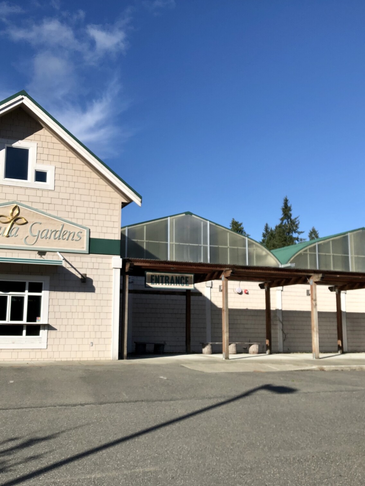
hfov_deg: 37.6
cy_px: 246
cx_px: 154
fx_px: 534
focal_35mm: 38
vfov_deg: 49.0
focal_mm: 3.99
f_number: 1.8
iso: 20
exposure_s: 1/2558
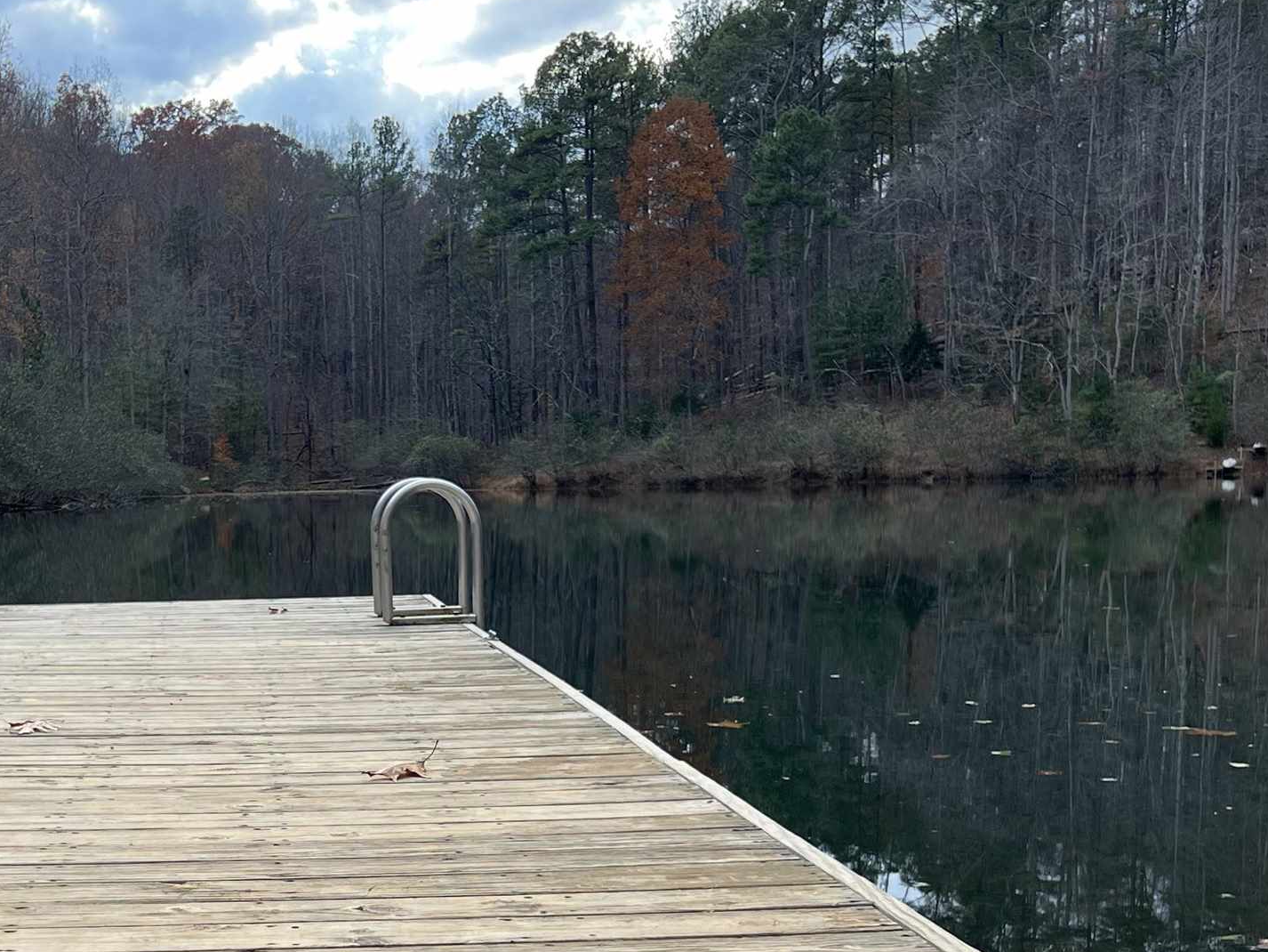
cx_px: 339
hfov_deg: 33.7
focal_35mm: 56
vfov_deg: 25.7
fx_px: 2052
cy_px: 761
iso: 50
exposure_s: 1/924
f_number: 1.5
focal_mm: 5.7
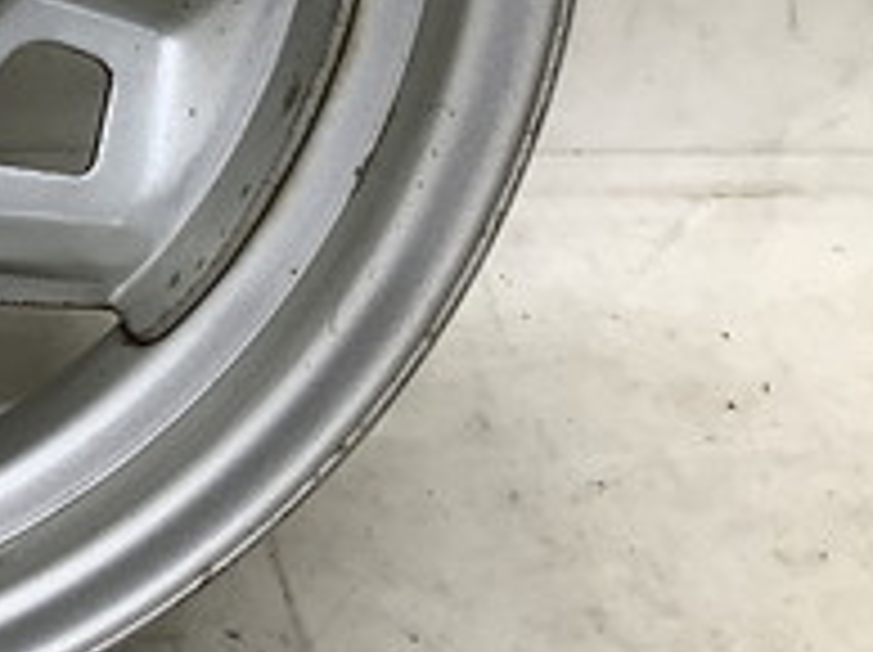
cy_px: -117
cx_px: -423
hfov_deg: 18.3
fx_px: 2418
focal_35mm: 96
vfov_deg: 14.9
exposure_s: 1/60
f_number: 2.4
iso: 64
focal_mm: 3.3
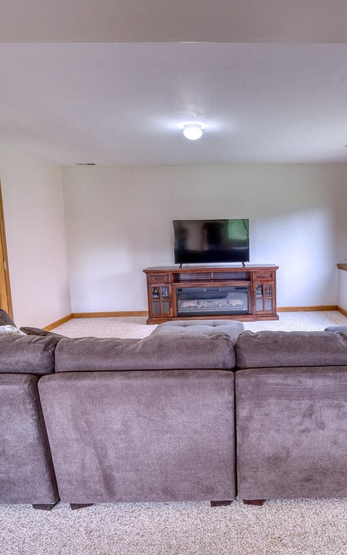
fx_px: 348
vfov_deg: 77.1
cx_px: 240
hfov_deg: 51.7
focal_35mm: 23
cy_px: 277
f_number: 6.4
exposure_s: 1/30
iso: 1250
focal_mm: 10
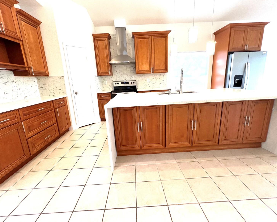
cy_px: 109
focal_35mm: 14
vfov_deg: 88.0
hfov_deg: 100.7
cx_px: 137
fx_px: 115
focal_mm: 1.57
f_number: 1.8
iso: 200
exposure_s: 1/120
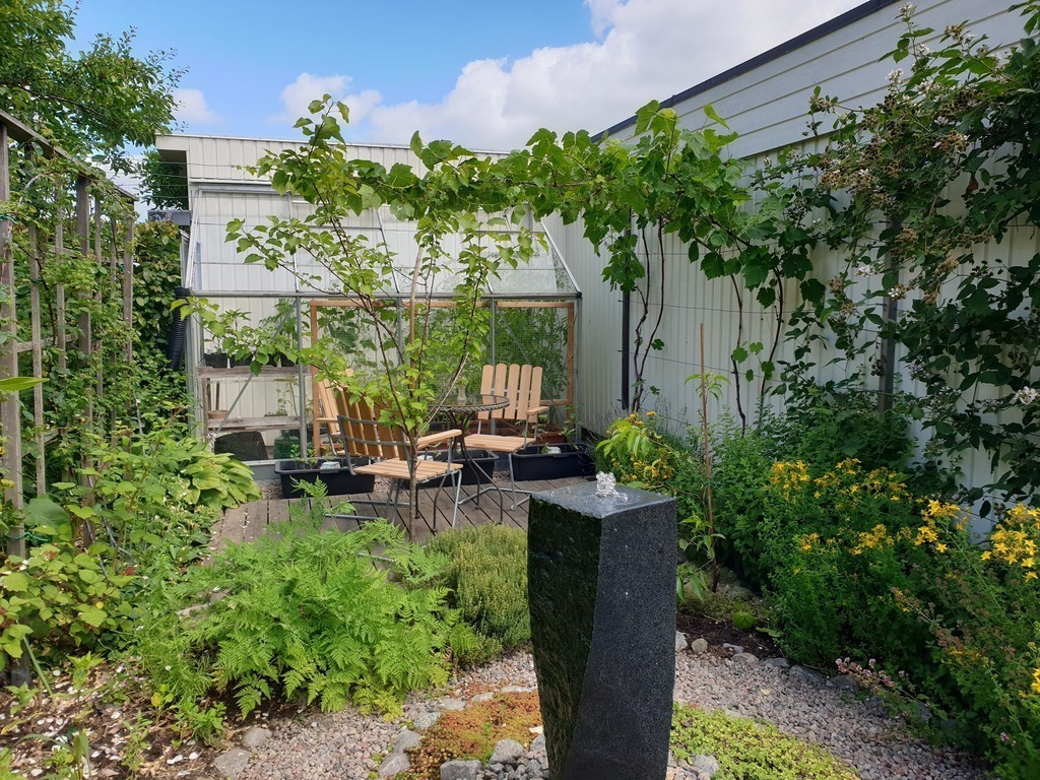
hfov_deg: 67.3
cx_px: 520
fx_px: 781
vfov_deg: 53.1
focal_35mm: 26
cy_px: 390
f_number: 2.4
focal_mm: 4.3
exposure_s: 1/763
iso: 50
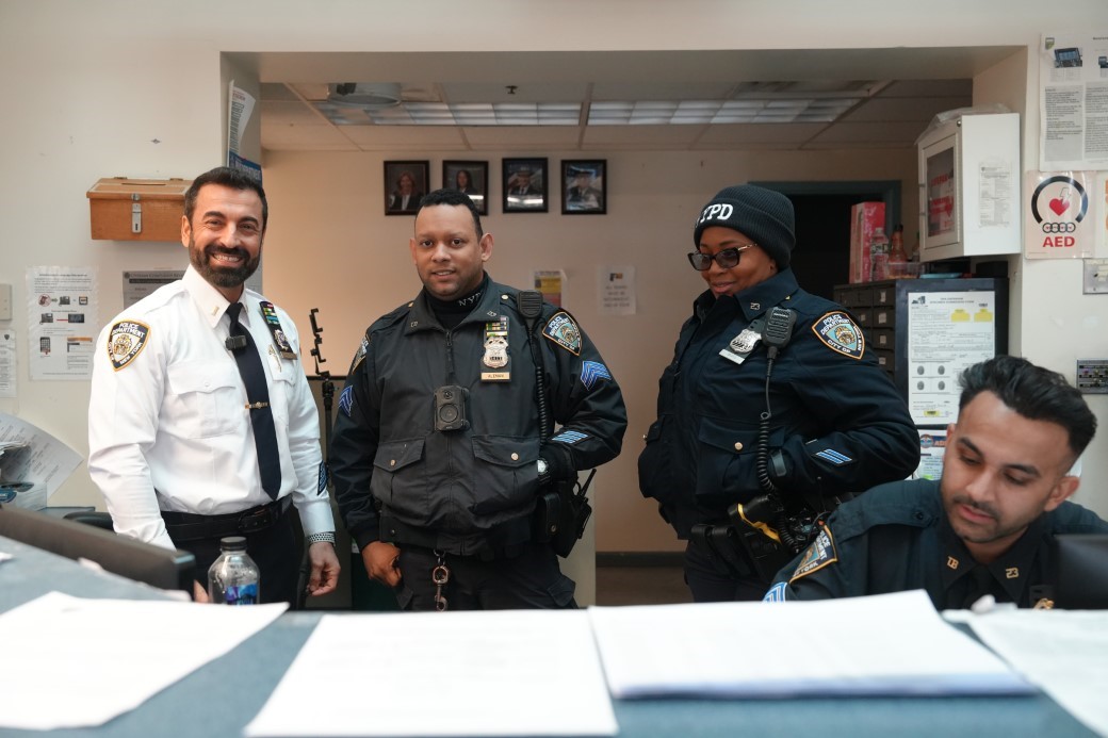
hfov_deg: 51.9
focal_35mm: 37
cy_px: 369
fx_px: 1139
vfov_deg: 35.9
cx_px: 554
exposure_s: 1/160
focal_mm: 37
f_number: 4
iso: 4000
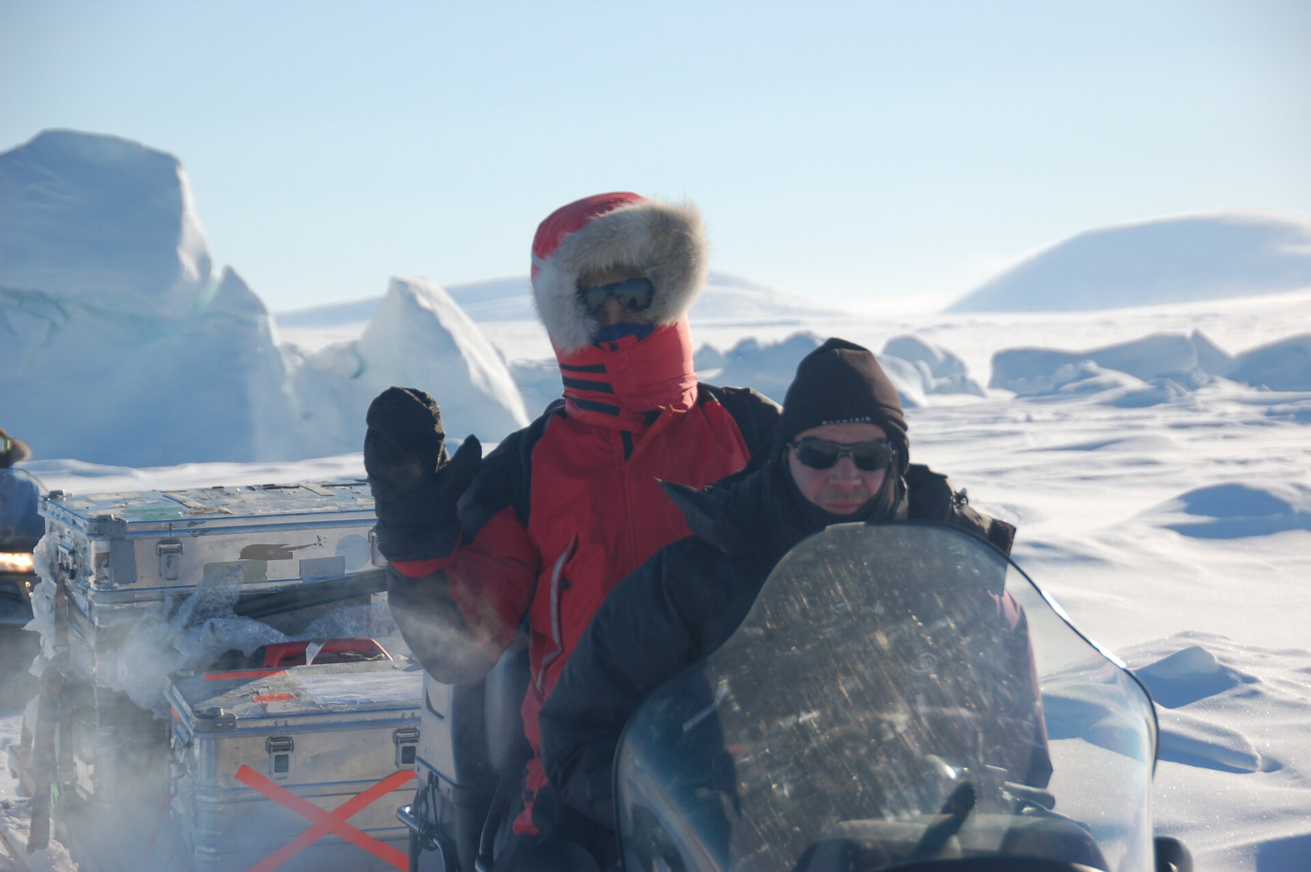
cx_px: 656
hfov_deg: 18.2
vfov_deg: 12.2
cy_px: 436
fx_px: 4094
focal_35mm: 112
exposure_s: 1/500
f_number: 5.6
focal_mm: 75
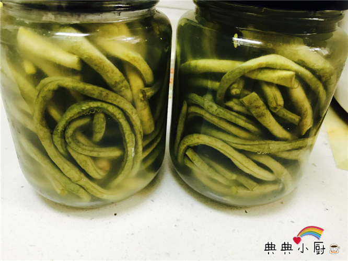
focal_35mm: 28
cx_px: 174
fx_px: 281
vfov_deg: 49.7
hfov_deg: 63.5
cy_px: 130
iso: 80
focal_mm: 3.99
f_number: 1.8
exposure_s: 1/17
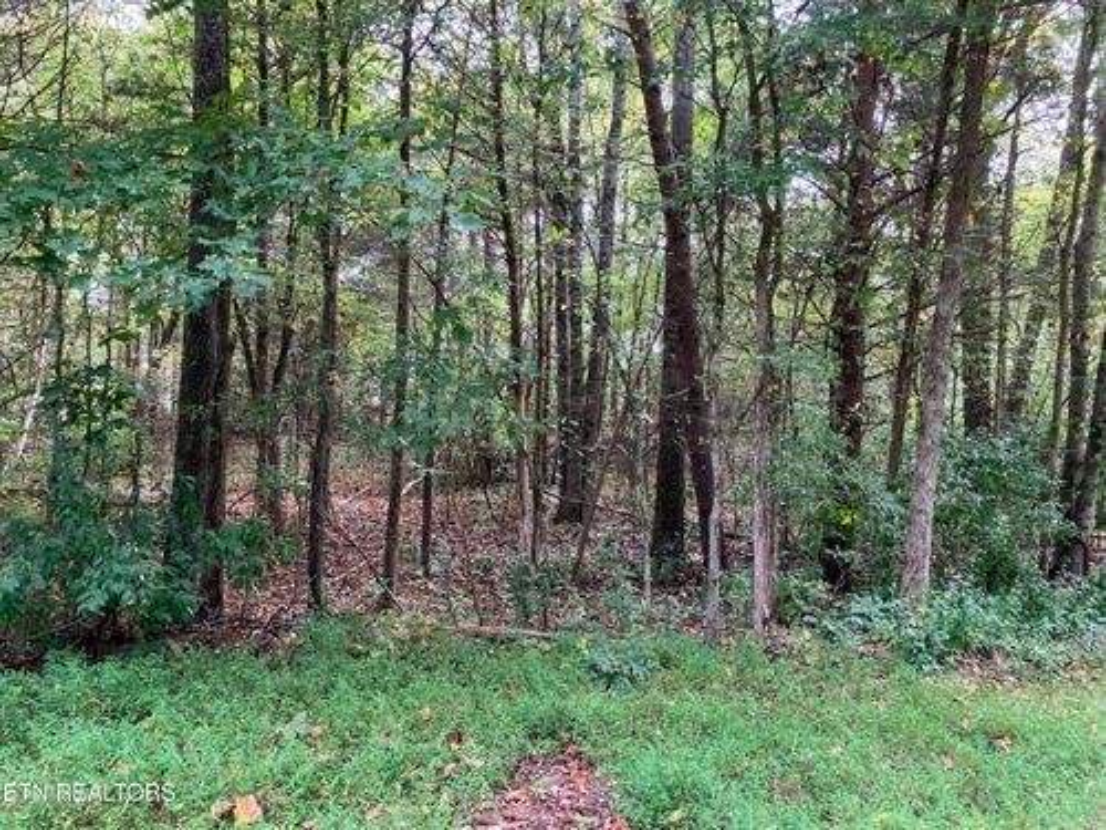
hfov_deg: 63.4
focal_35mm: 28
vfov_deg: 49.7
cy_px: 415
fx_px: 895
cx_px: 553
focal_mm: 3.99
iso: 50
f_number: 1.8
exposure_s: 1/121
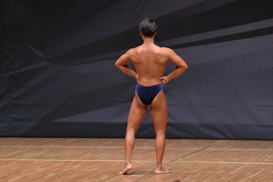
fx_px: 2160
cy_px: 91
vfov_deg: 4.8
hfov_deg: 7.2
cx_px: 136
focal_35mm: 285
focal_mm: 190
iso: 6400
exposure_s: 1/400
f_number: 5.6
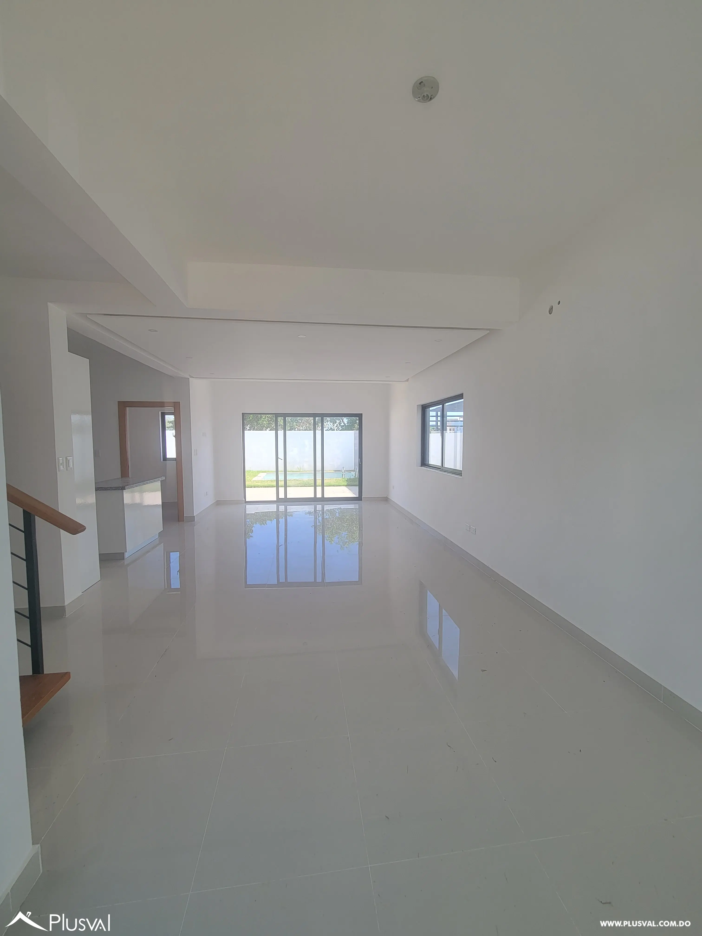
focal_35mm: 13
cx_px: 351
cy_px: 468
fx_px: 352
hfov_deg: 89.9
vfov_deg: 106.2
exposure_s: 1/278
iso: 50
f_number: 2.2
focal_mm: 2.2
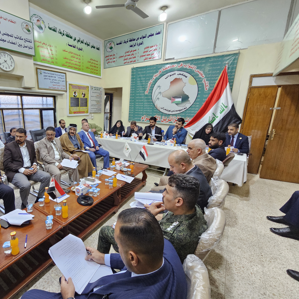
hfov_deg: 84.2
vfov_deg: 87.4
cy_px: 145
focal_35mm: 16
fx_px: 156
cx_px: 98
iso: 400
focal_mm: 2.2
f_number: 2.2
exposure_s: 1/50
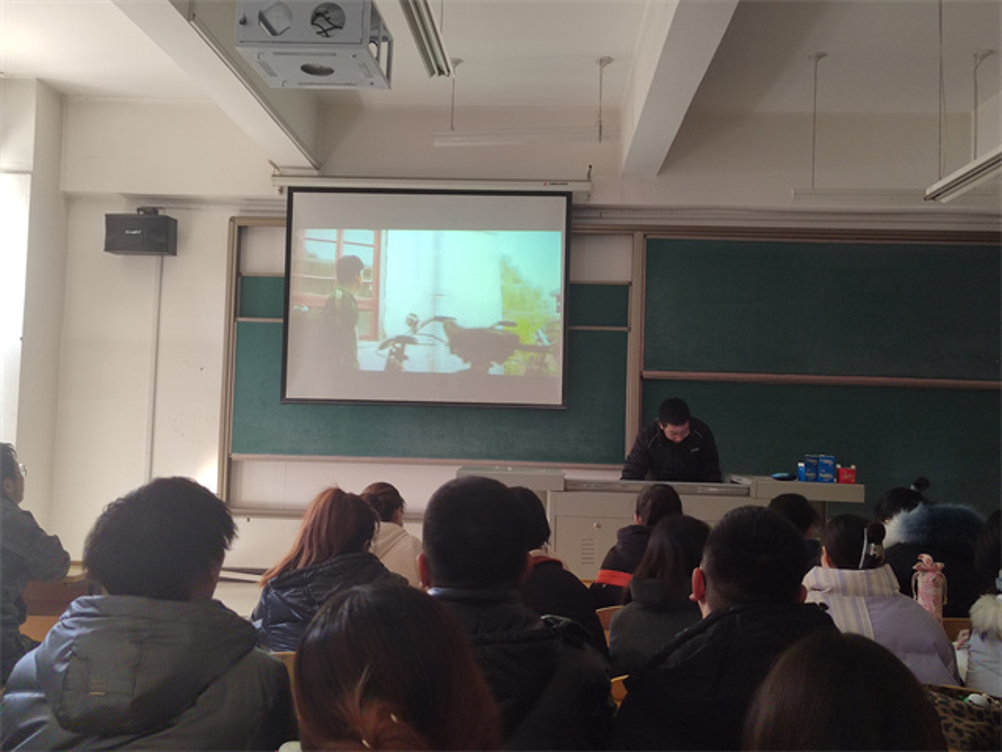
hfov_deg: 54.0
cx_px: 501
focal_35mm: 34
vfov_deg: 41.8
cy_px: 376
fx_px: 984
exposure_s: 1/50
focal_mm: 5.52
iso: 1572
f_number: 1.9
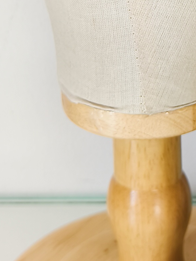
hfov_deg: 12.3
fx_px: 905
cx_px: 161
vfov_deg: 16.0
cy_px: -21
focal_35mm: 120
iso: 50
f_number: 1.65
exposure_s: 1/30
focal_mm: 6.14
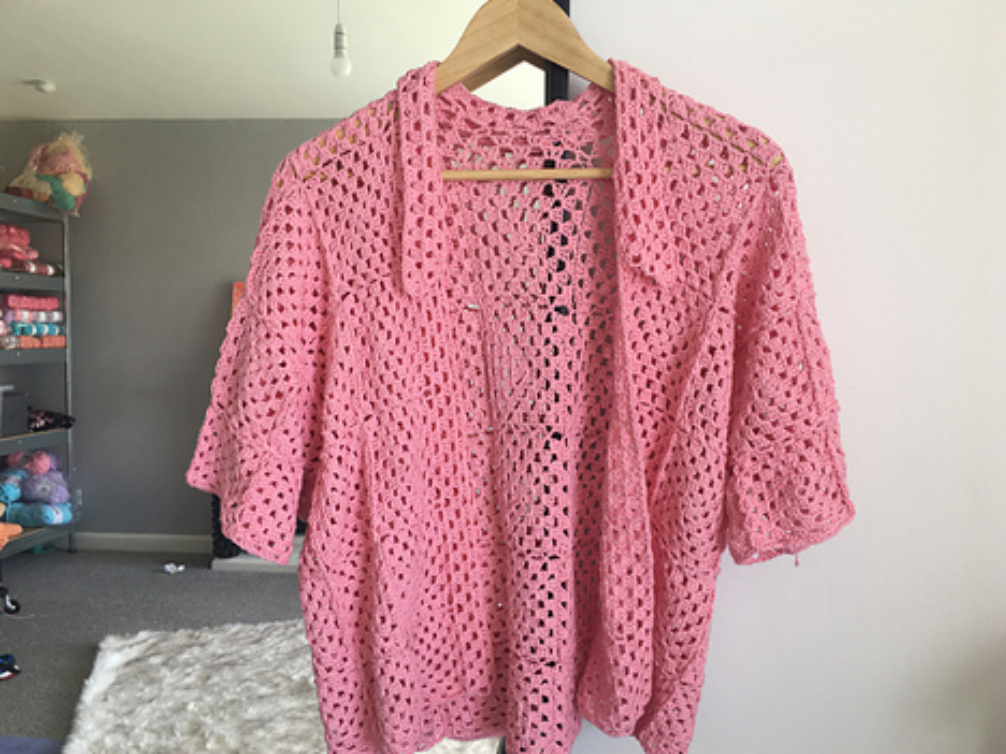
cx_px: 501
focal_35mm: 31
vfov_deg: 45.4
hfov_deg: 58.4
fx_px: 901
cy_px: 388
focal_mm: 4.15
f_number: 2.2
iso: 25
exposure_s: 1/50
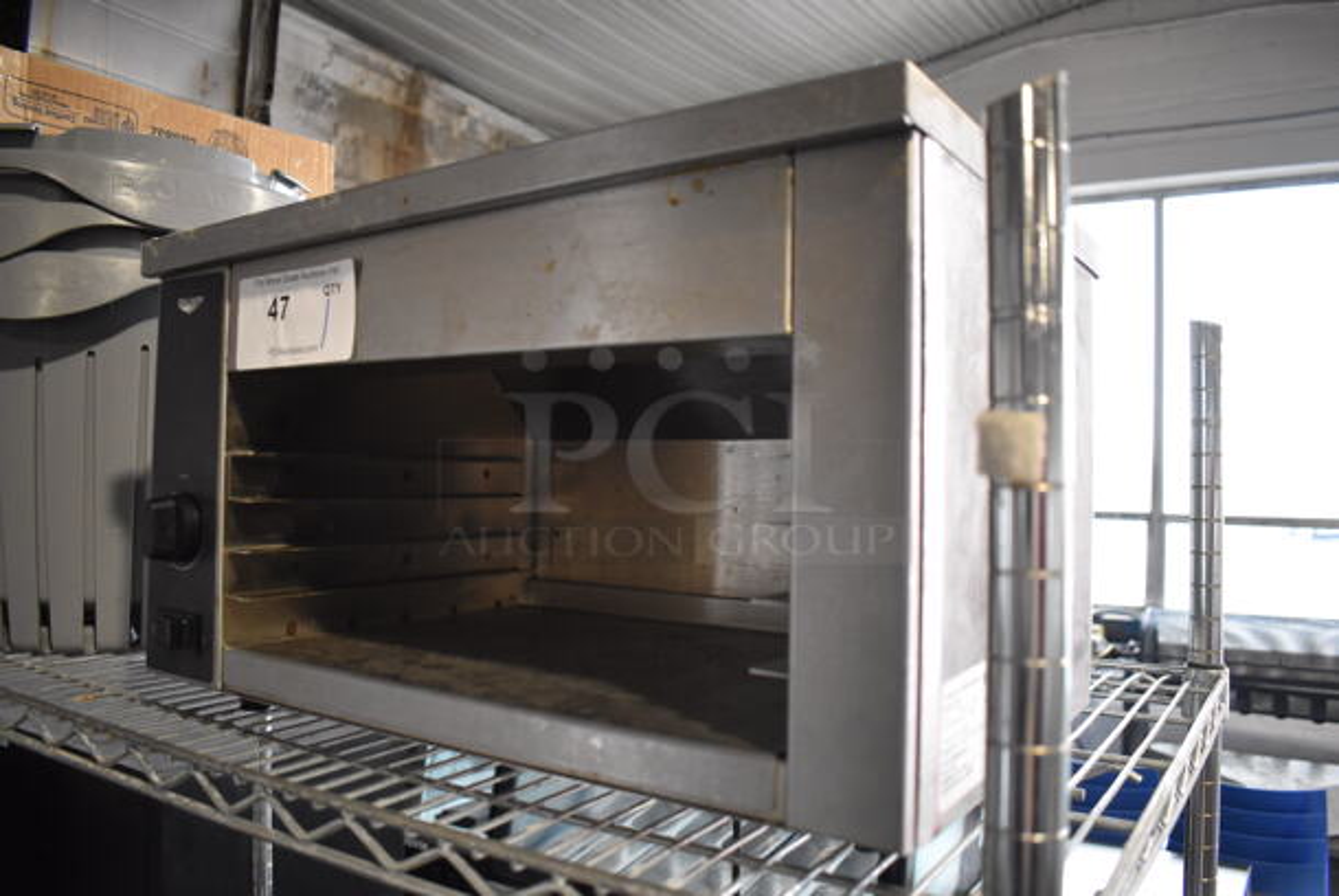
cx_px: 670
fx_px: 1005
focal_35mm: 27
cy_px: 448
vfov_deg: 48.0
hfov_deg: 67.3
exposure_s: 1/125
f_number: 3.5
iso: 2200
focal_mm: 18
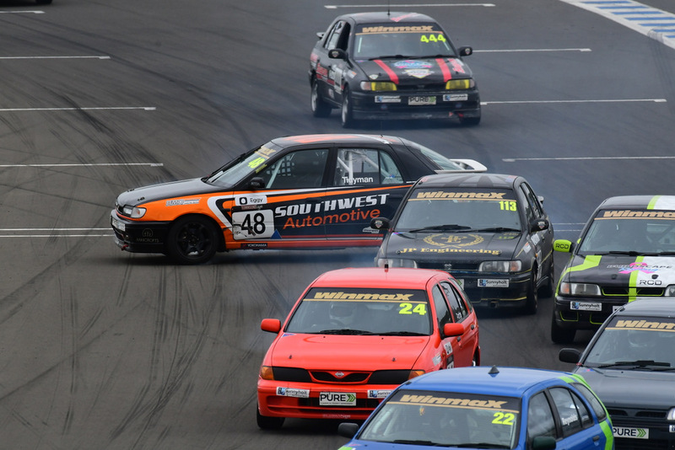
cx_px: 338
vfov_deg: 1.8
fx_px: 14067
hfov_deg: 2.7
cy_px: 225
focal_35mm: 750
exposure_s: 1/640
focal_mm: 500
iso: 500
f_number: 11
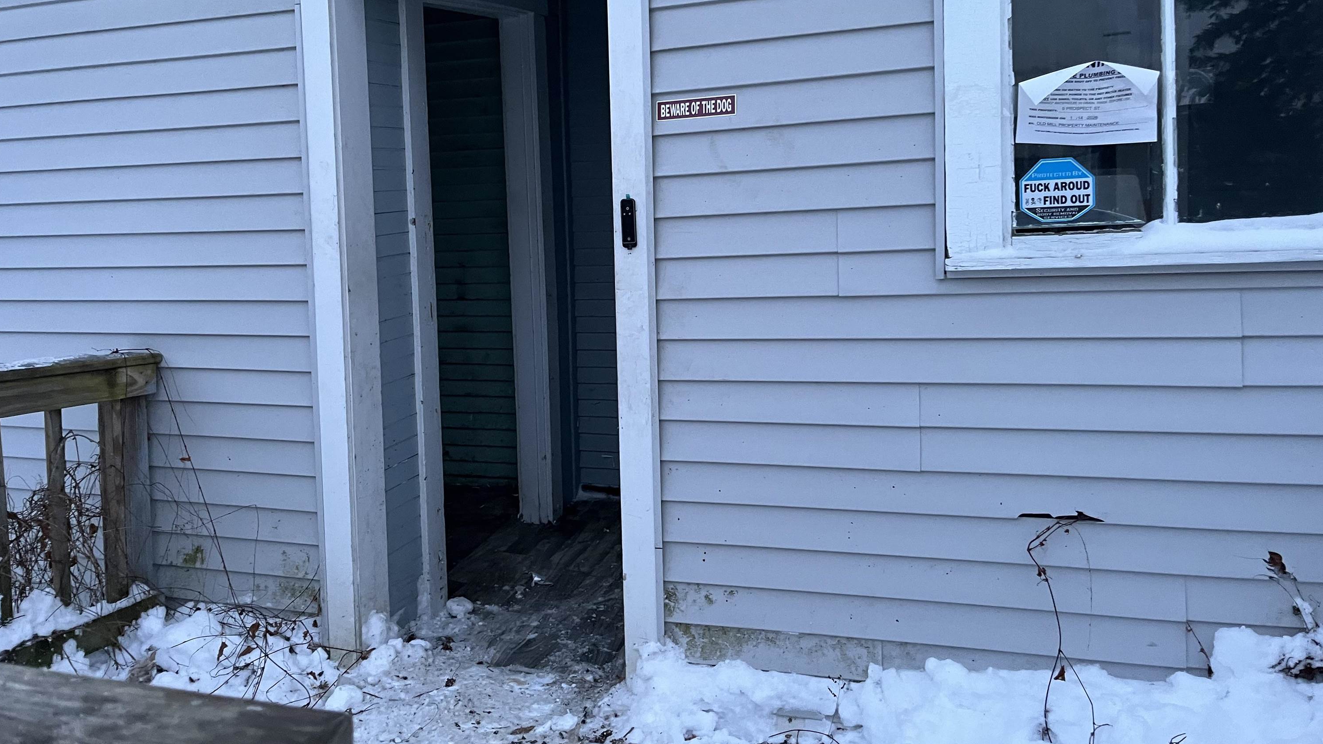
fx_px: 1017
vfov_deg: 40.0
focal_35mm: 29
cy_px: 303
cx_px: 651
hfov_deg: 66.1
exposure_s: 1/60
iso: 250
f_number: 1.6
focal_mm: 5.1
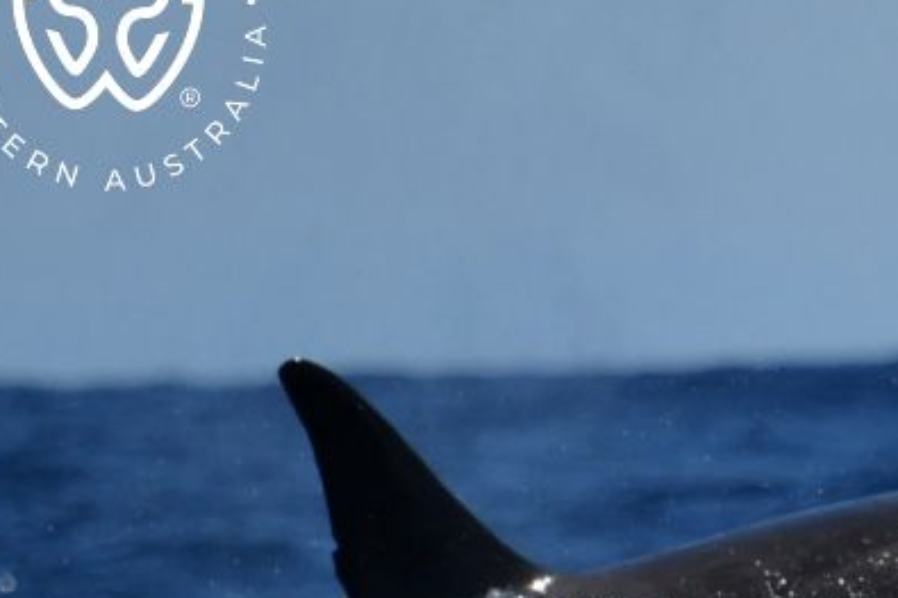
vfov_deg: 1.1
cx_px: 841
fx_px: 30318
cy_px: 470
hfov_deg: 1.7
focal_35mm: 1216
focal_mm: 600
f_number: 6.3
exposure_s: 1/8000
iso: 720
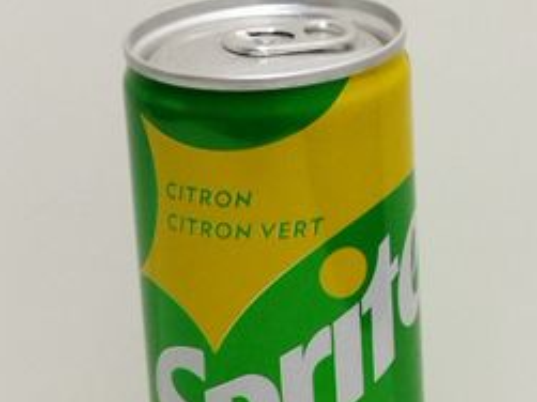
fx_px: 713
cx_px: 263
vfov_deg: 30.3
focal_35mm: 46
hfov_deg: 41.3
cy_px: 352
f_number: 1.79
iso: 104
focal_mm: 4.71
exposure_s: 1/100
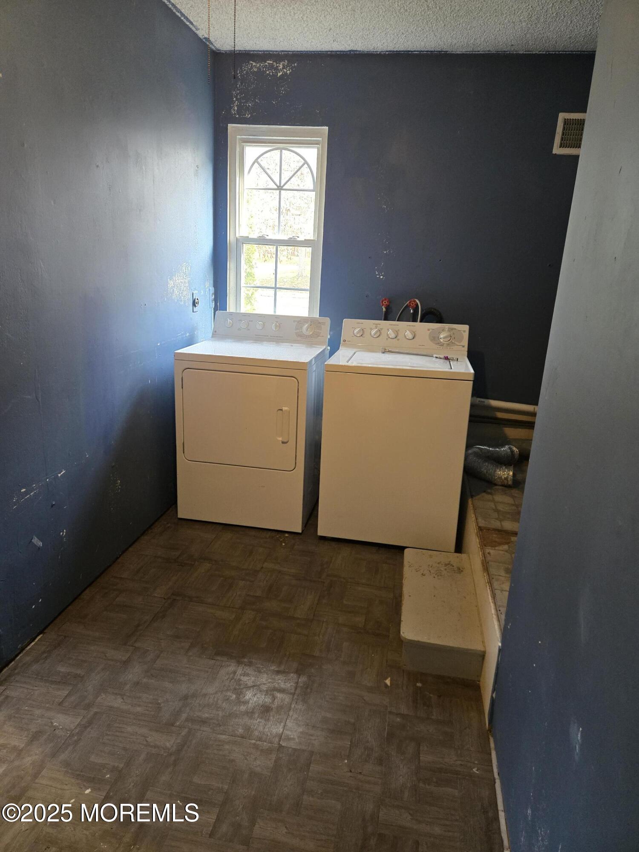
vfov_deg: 73.9
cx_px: 320
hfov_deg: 58.9
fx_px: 566
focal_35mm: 23
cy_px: 426
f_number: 1.8
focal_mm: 5.4
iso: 1000
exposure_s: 1/120
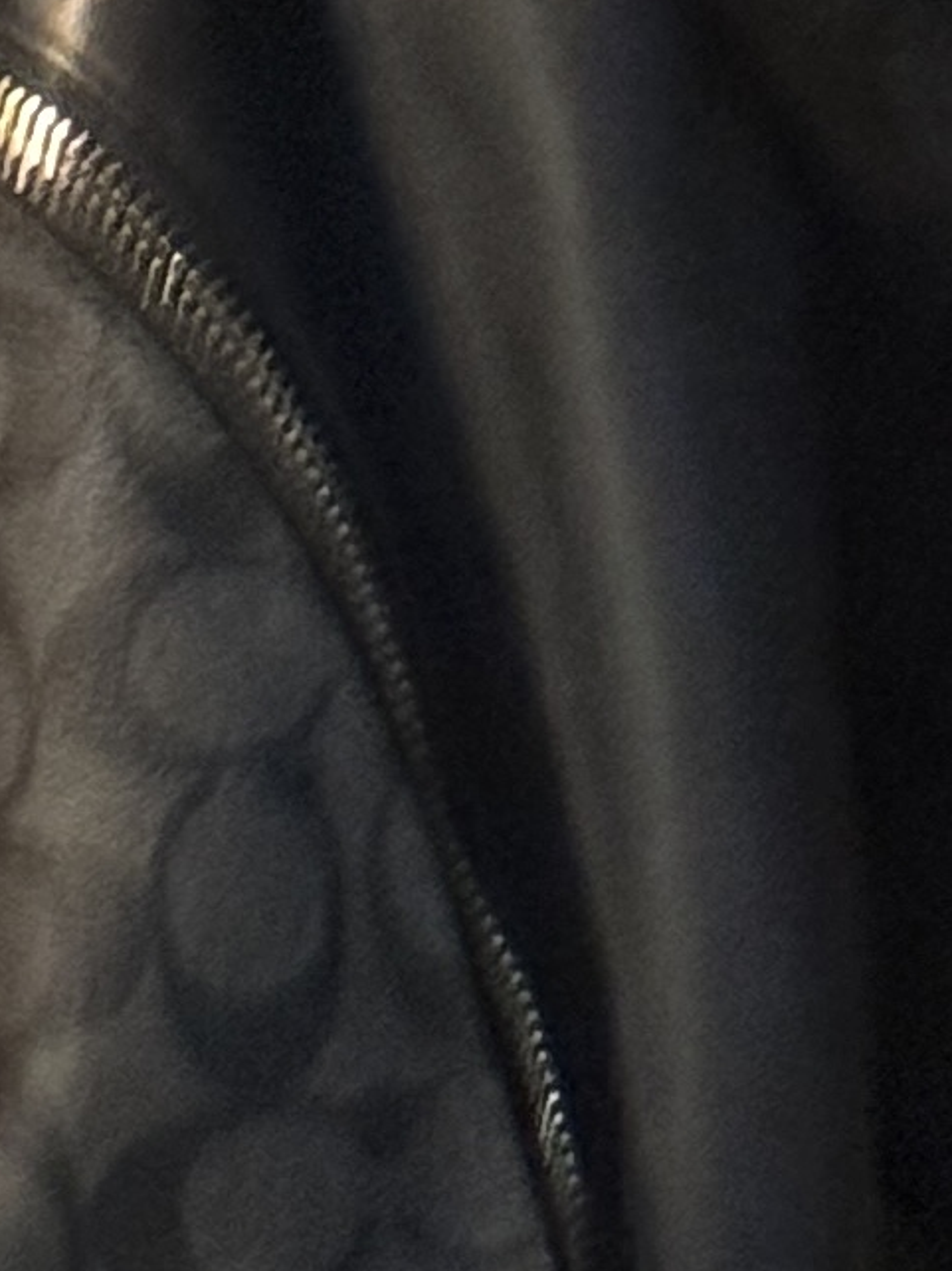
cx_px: 1062
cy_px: -1157
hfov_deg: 5.7
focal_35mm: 258
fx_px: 9467
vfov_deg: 7.4
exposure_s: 1/20
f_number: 1.78
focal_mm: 6.76
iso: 640
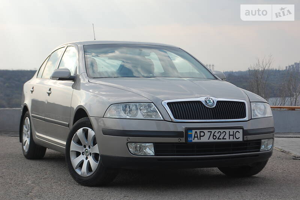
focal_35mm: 78
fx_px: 649
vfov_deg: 17.5
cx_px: 150
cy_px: 100
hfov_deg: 26.0
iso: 200
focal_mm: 52
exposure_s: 1/250
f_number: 8
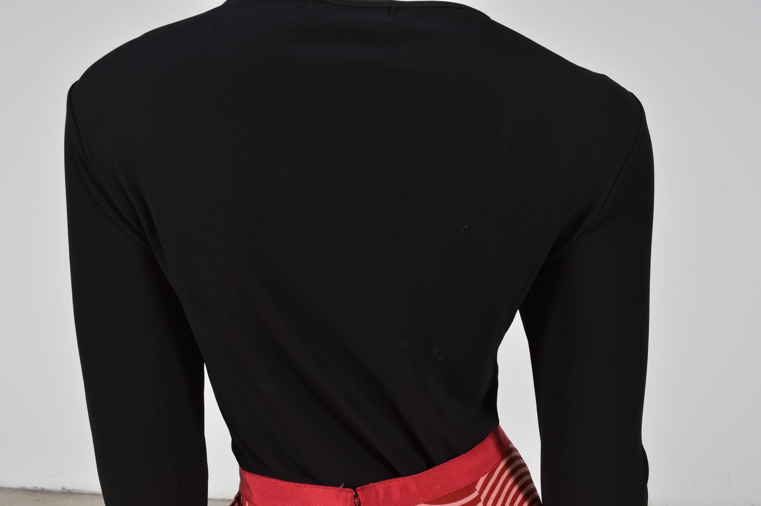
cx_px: 380
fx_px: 665
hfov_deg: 59.5
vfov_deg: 41.6
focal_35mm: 32
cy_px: 253
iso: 100
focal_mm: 21
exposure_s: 1/125
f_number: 10
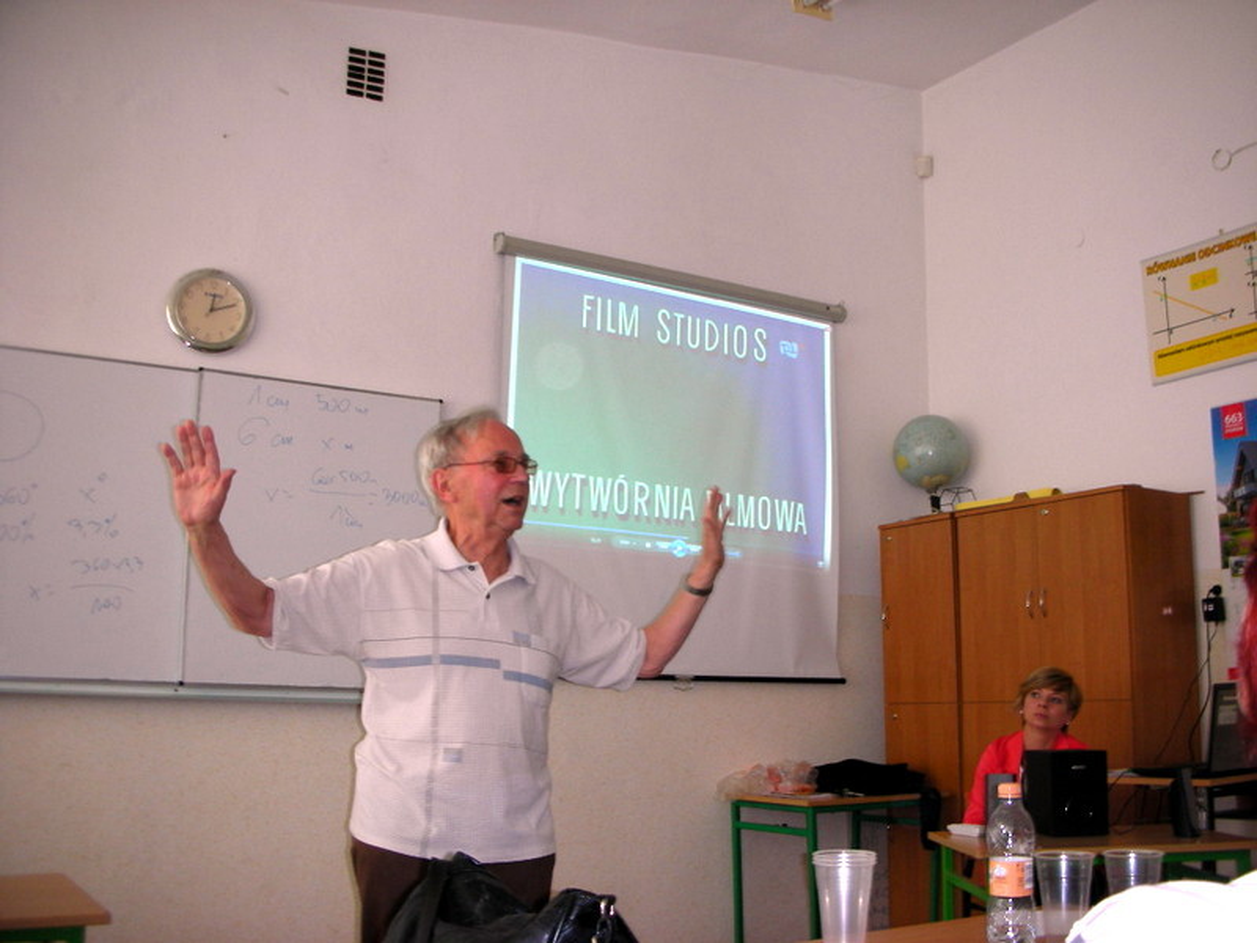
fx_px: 1271
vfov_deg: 40.7
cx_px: 628
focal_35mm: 35
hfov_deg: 52.6
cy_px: 472
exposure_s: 1/30
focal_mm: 5.8
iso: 50
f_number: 3
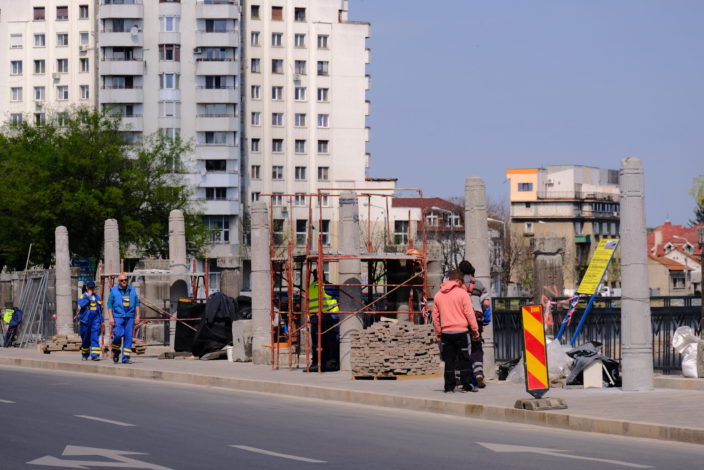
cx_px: 352
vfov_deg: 8.5
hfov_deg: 12.8
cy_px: 235
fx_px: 3148
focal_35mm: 161
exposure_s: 1/500
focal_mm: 107.3
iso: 200
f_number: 8
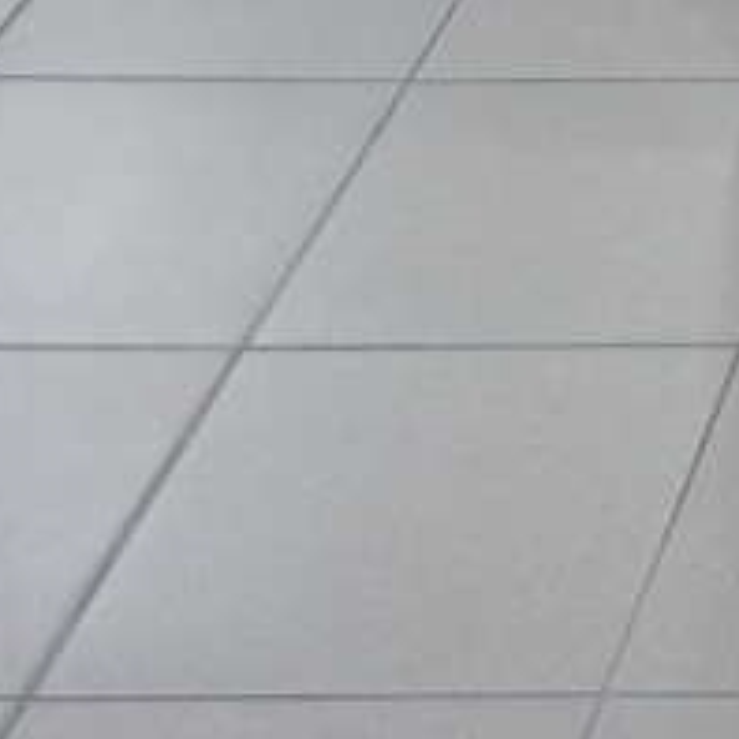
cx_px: 1788
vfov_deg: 11.1
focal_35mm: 148
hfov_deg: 10.2
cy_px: -517
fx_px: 3583
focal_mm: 21
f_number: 4
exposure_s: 1/160
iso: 3200
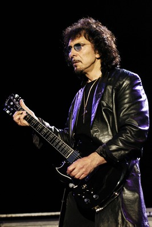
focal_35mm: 174
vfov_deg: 11.8
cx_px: 76
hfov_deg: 7.9
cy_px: 114
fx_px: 1101
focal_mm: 116
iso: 800
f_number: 3.2
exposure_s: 1/125
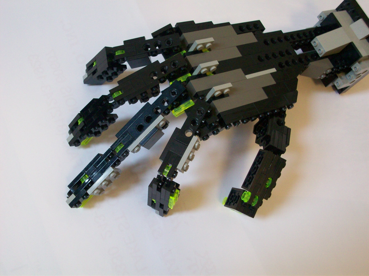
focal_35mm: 46
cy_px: 138
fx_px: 490
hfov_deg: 41.2
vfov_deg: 31.5
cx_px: 184
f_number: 3.1
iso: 160
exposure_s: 1/15.5
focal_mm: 7.6
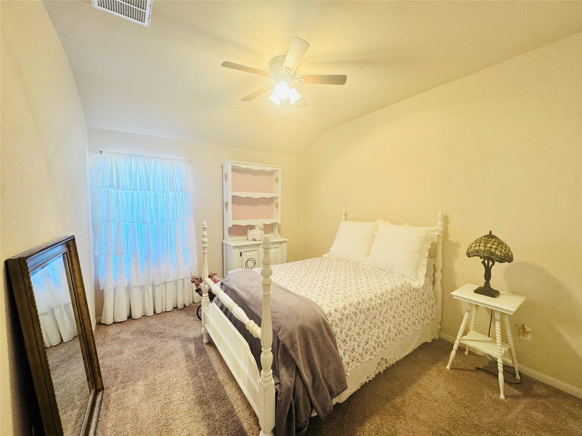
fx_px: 235
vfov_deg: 85.7
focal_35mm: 14
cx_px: 291
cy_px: 218
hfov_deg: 102.1
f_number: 2.2
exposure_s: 1/60
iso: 200
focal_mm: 2.22
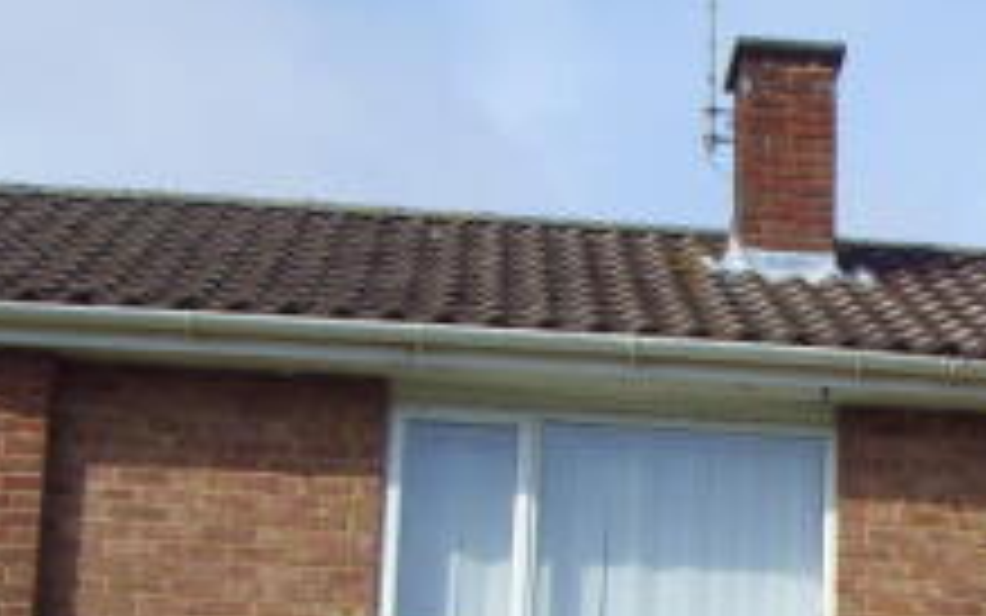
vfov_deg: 11.5
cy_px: 902
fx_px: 2957
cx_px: 993
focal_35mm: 110
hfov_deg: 18.4
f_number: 6.2
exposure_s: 1/350
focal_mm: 6.6
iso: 80
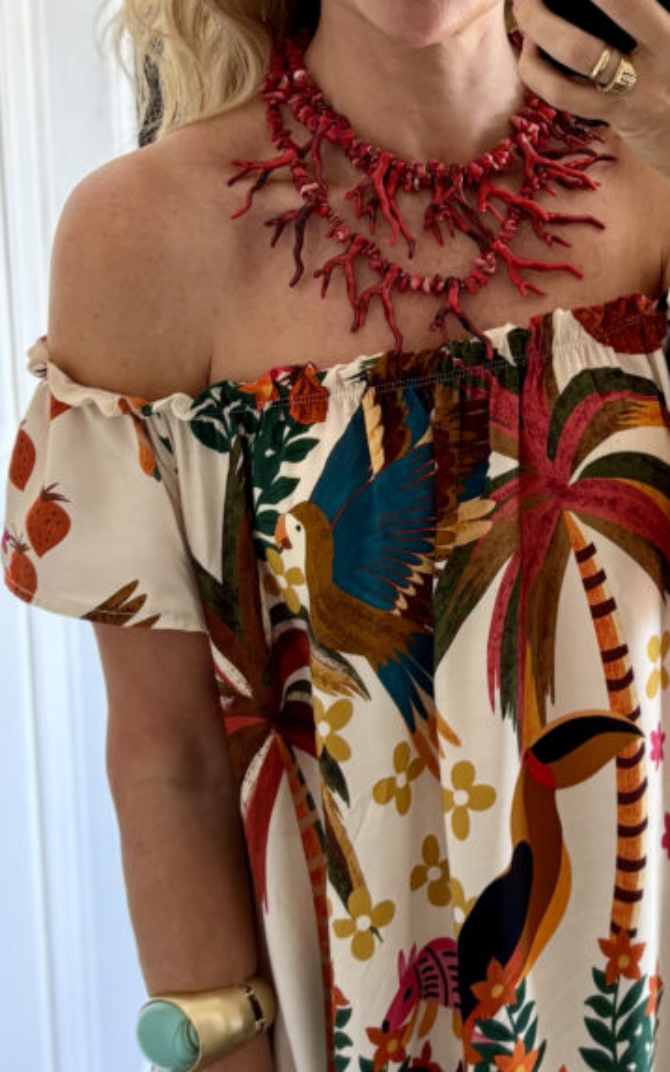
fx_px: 934
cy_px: 619
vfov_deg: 59.4
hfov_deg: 39.2
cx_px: 409
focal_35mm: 32
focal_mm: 5.96
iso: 125
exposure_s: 1/76
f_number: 1.6
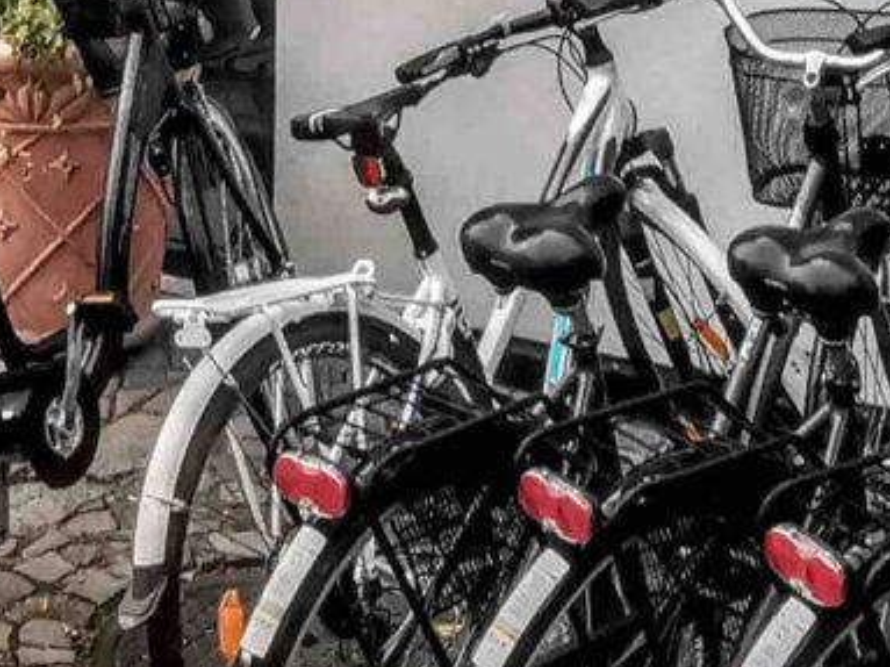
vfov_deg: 11.7
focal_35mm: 107
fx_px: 2750
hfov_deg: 18.2
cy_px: -851
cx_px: 163
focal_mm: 2.35
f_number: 2.2
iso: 50
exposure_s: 1/394
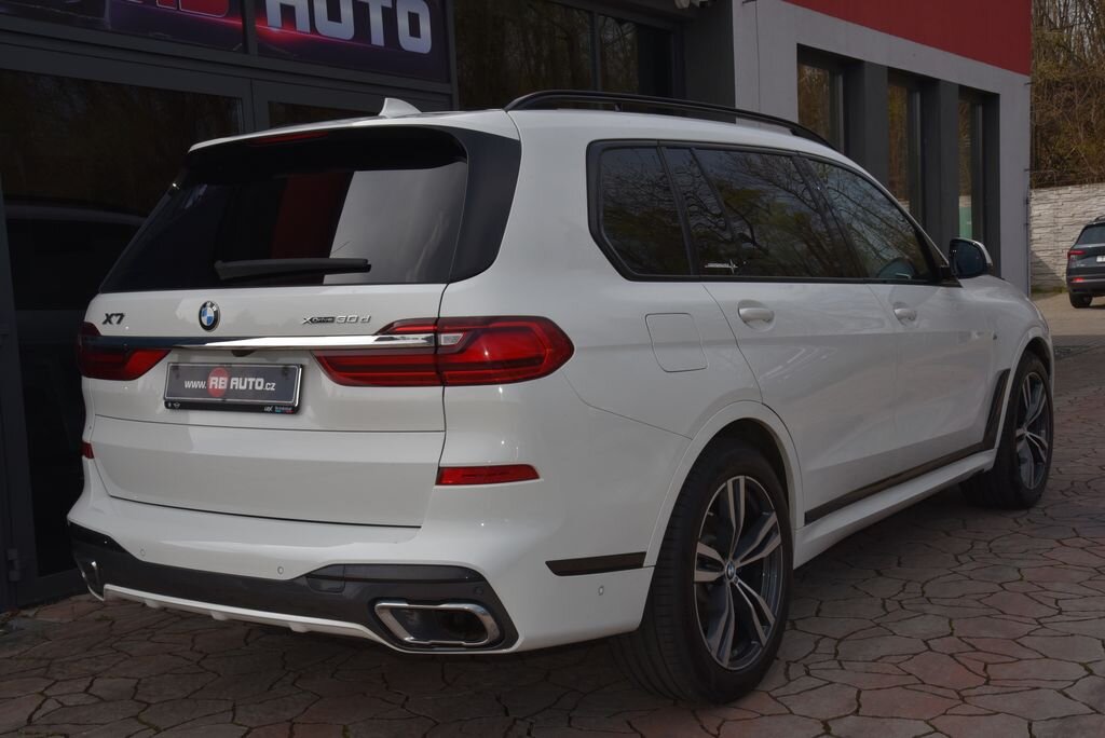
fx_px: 1228
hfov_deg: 48.4
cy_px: 369
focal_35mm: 40
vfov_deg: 33.4
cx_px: 552
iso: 500
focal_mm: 40
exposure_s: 1/200
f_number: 20
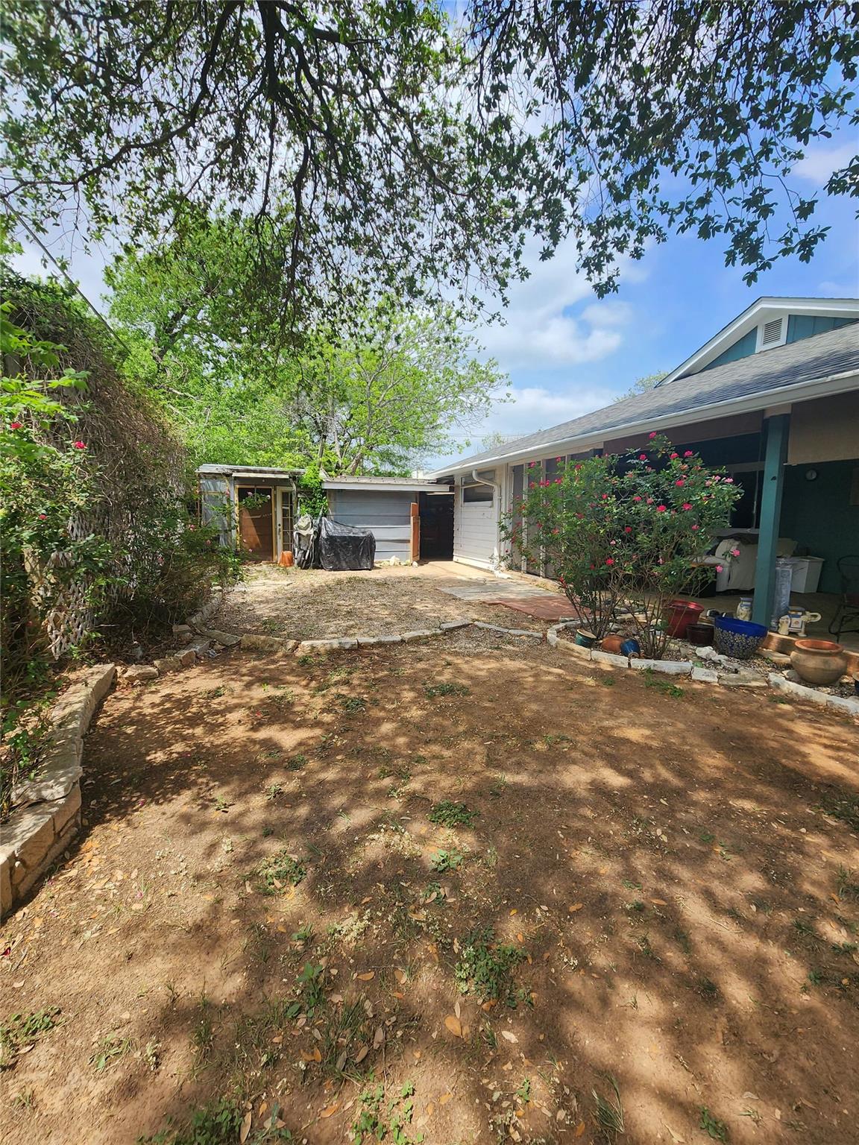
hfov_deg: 89.9
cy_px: 572
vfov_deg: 106.2
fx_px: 430
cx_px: 430
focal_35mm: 13
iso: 50
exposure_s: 1/1238
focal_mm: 2.2
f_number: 2.2
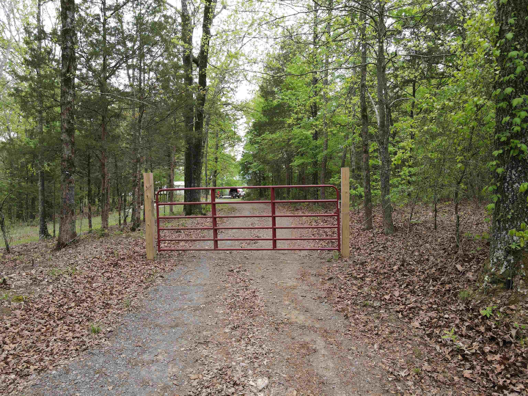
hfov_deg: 71.6
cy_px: 198
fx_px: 366
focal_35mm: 24
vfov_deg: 56.8
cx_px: 264
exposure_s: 1/80
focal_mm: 4.5
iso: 100
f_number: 2.8
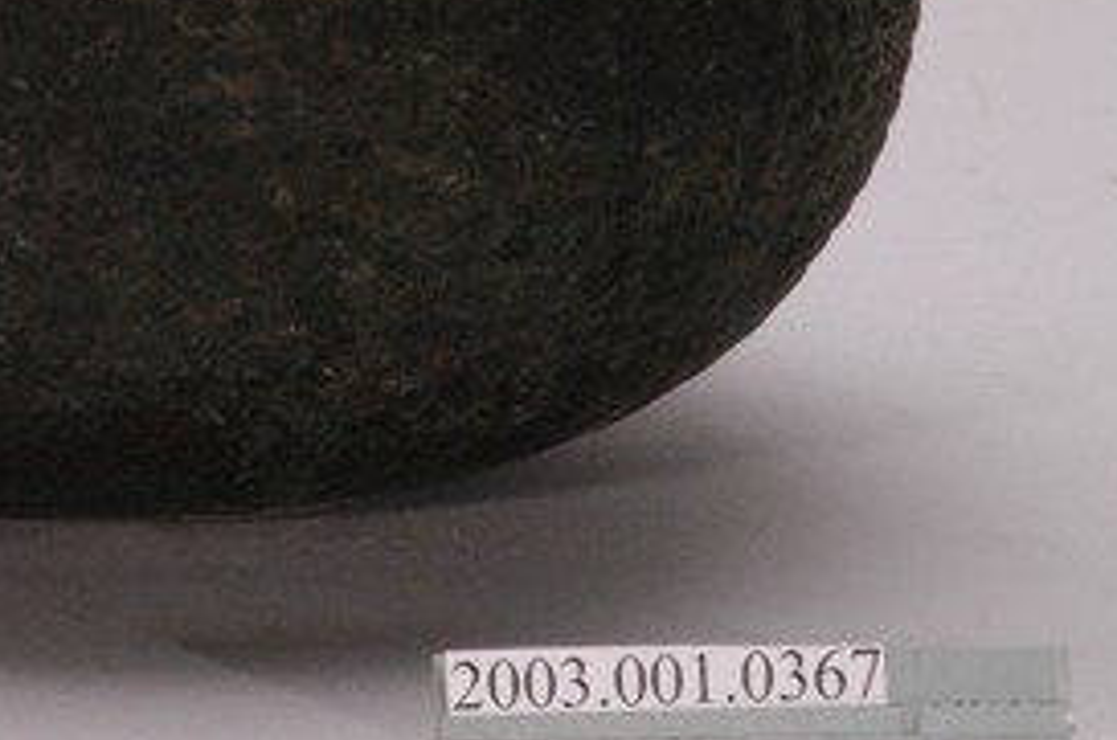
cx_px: 123
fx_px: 7619
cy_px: -108
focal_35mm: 246
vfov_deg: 5.5
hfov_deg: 8.4
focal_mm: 70
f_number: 29
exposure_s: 1/125
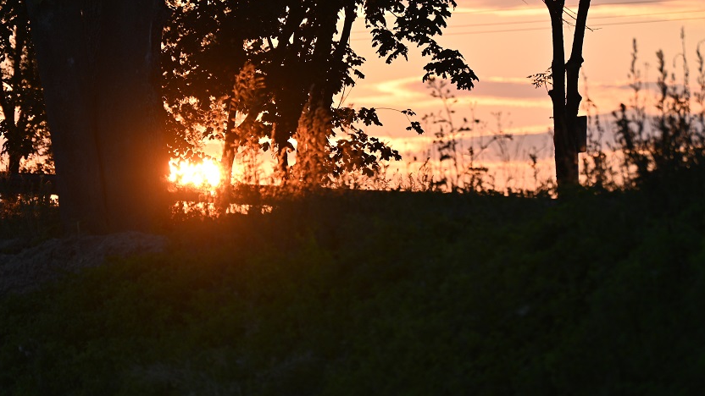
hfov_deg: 6.0
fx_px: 6711
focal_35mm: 359
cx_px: 314
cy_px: 168
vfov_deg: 3.4
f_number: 5.6
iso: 180
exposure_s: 1/500
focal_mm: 300
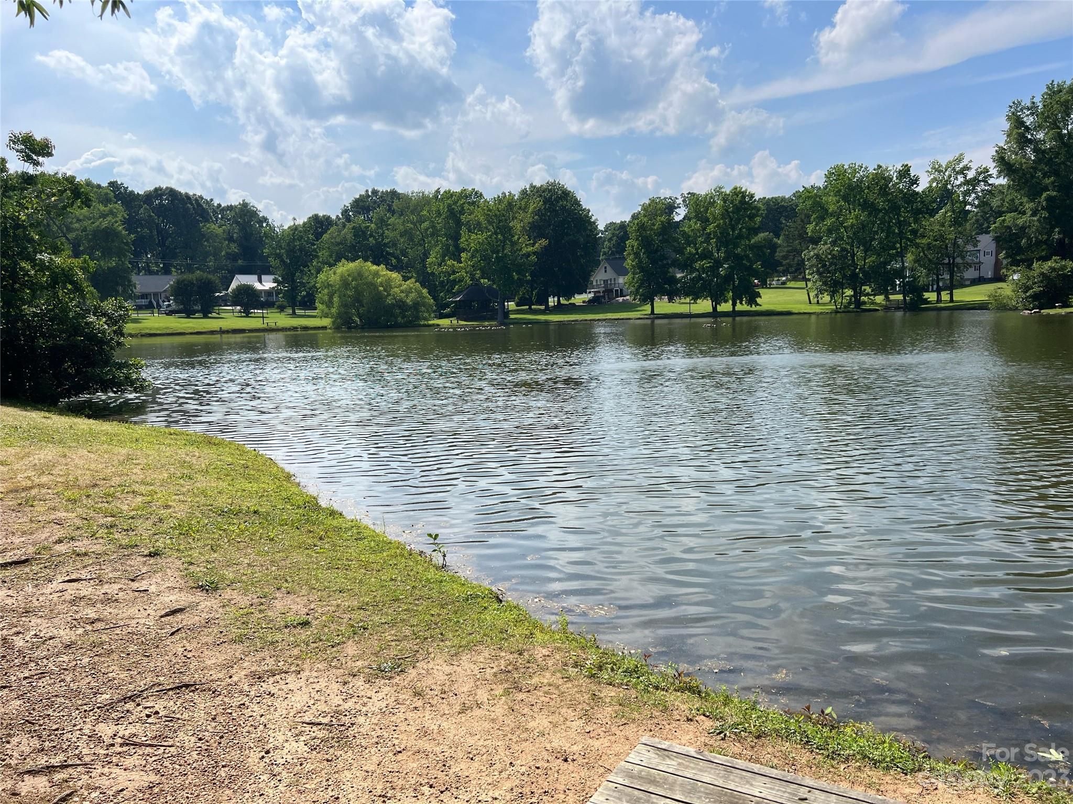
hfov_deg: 67.3
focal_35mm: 26
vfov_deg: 53.1
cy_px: 402
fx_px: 806
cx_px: 536
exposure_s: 1/6211
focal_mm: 5.7
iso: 50
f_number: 1.5
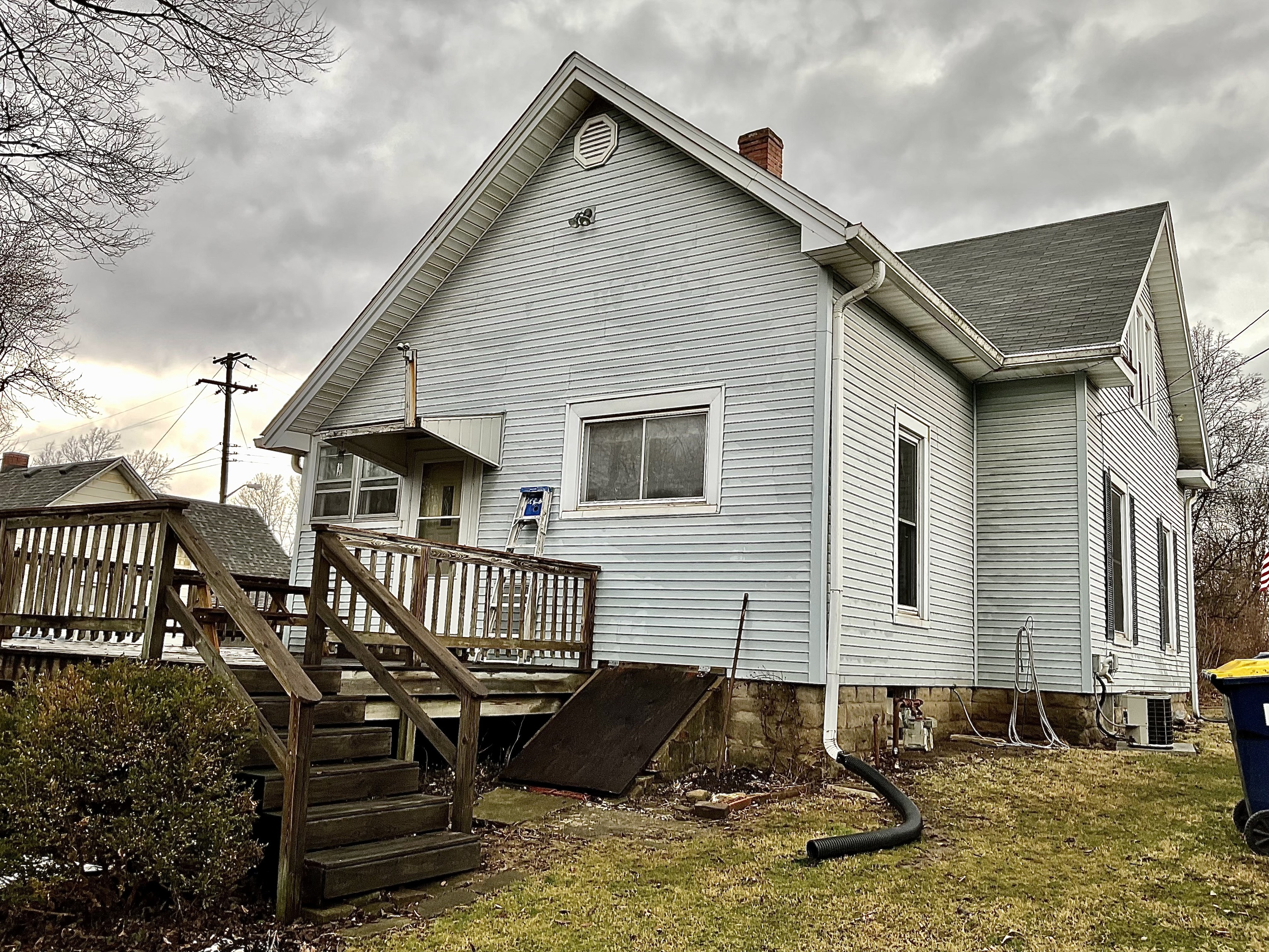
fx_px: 1063
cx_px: 634
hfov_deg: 61.7
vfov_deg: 48.2
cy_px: 476
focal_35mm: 29
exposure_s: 1/120
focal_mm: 3
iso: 25
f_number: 1.8
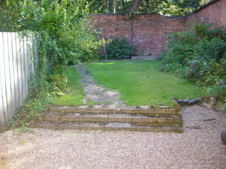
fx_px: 229
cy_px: 84
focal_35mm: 35
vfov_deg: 40.7
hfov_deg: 52.6
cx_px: 113
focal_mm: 5.8
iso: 100
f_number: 2.8
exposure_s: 1/100
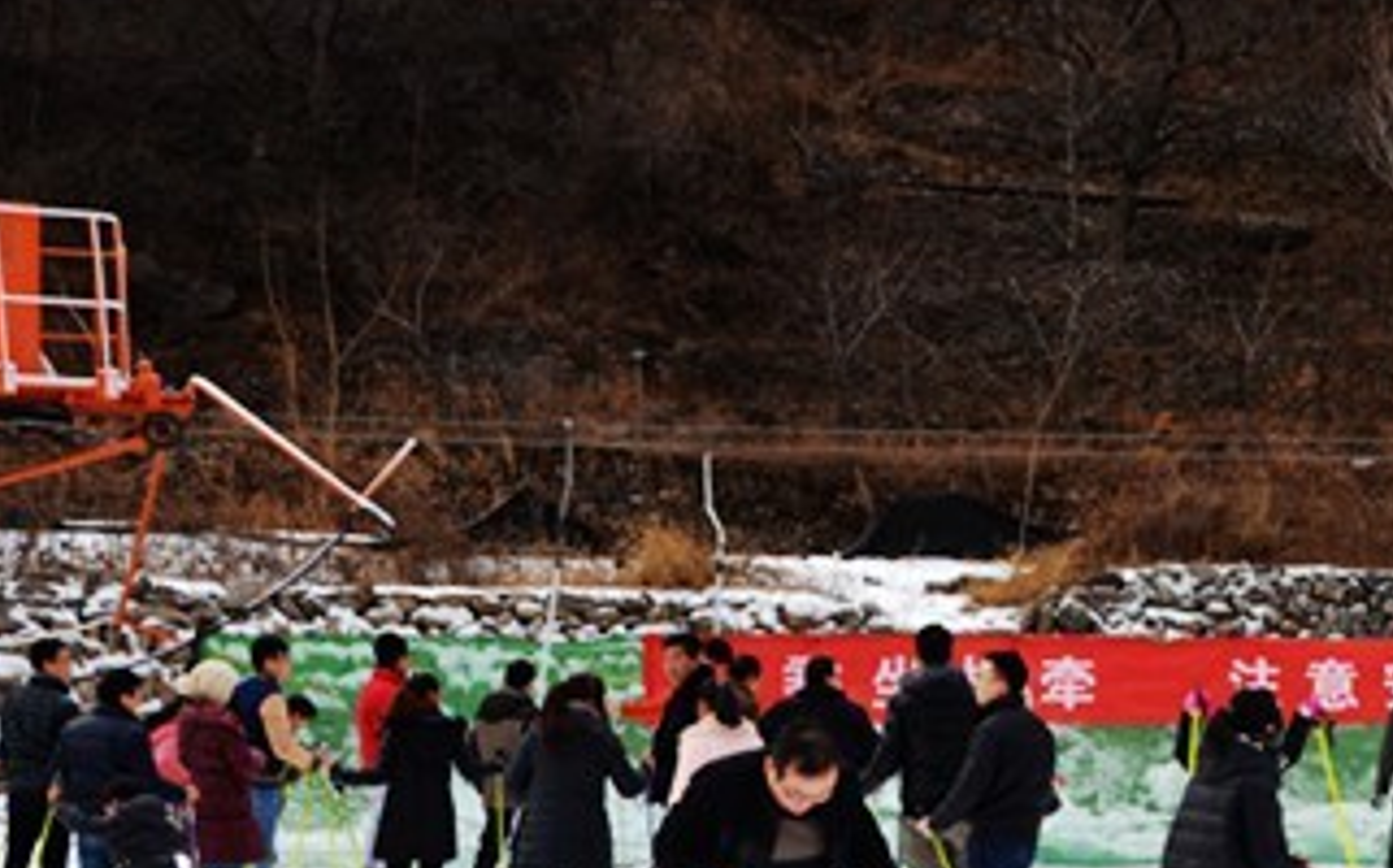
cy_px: 642
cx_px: 1154
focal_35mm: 80
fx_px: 3034
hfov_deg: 25.3
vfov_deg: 16.2
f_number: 8
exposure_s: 1/250
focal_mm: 28
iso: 200
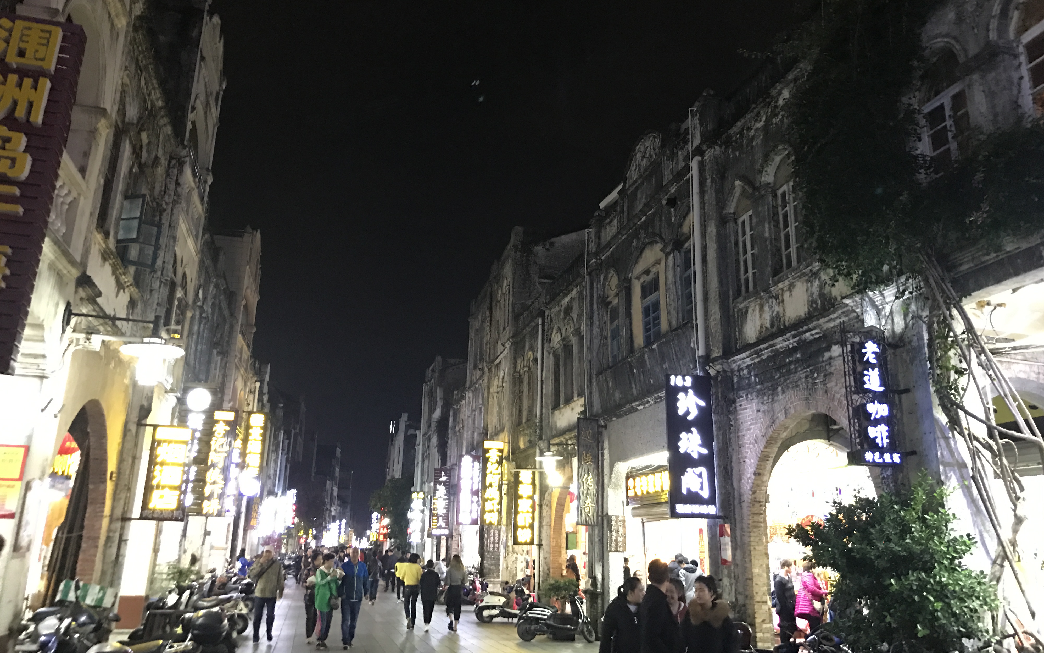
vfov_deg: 41.6
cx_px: 523
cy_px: 262
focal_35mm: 30
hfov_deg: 62.9
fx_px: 854
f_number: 1.8
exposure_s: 1/6
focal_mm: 3.99
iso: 80
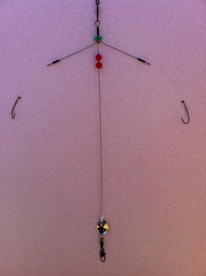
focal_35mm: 35
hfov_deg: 40.6
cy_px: 138
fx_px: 278
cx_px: 103
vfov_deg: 52.7
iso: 80
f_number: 2.8
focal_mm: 3.85
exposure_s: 1/495
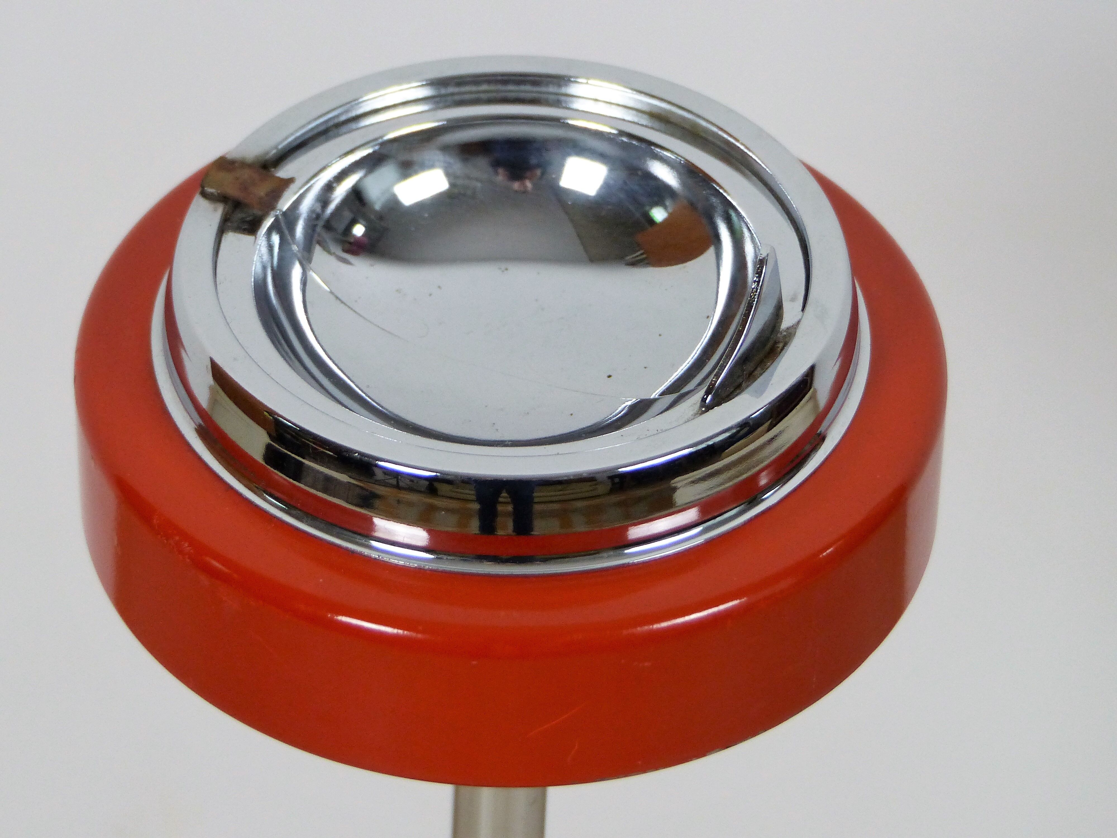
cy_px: 419
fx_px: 5744
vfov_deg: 8.3
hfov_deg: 11.1
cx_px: 558
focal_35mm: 178
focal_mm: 29.2
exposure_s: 1/80
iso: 320
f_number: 2.8
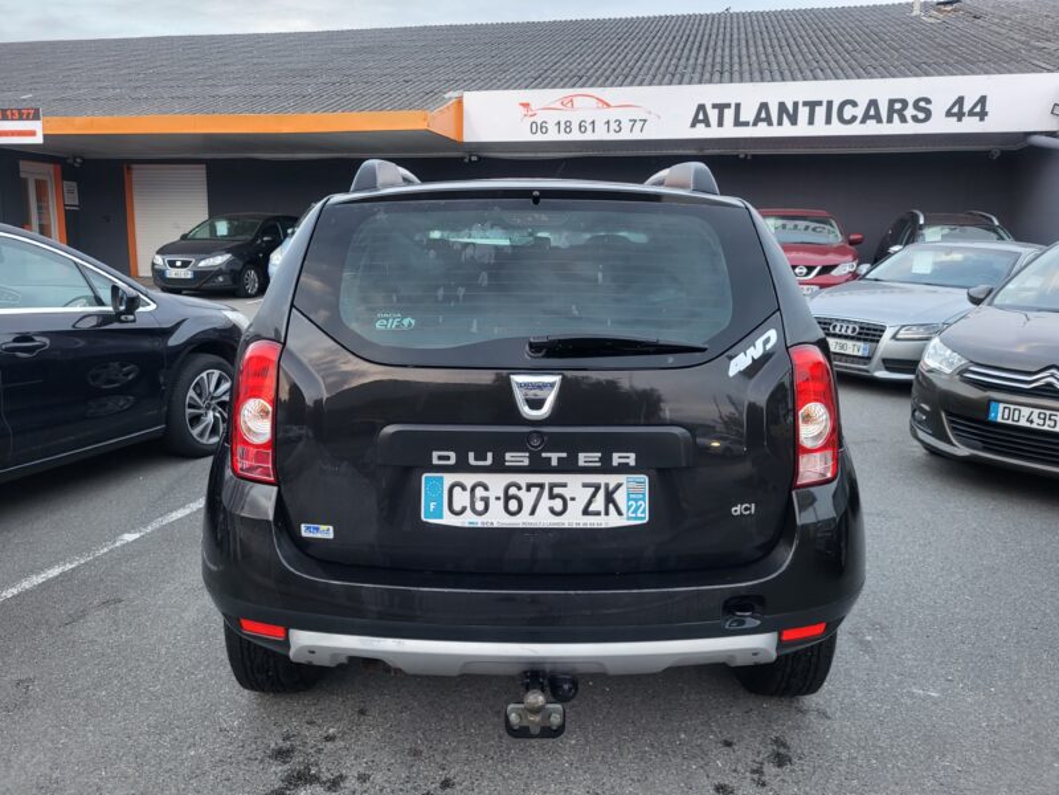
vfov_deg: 53.1
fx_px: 795
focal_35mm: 26
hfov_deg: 67.3
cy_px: 398
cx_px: 530
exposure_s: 1/50
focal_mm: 5.4
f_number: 1.8
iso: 160
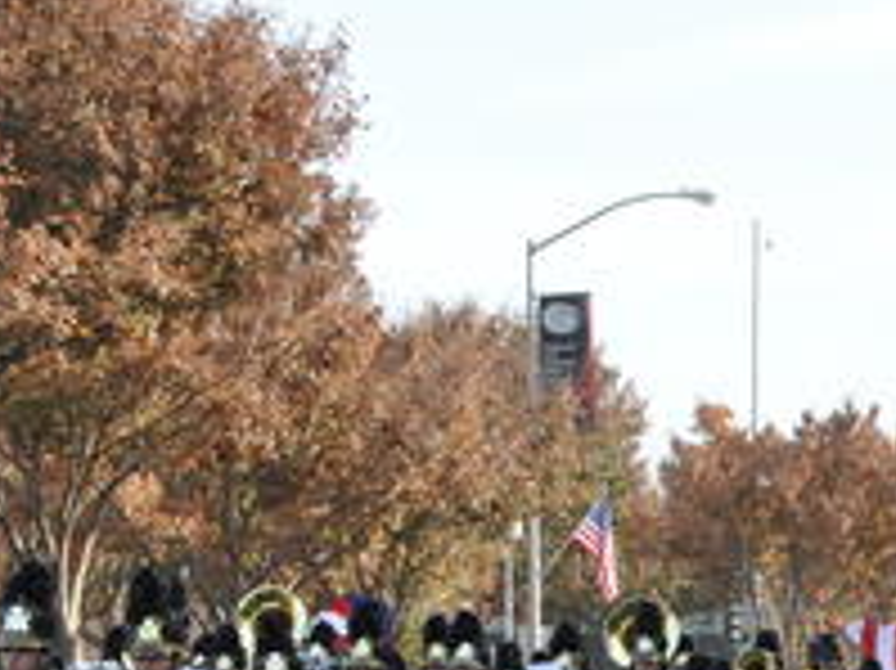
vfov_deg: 7.3
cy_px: 465
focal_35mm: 204
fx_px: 5277
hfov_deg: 9.5
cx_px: -279
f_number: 7.1
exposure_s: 1/200
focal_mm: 44
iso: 200
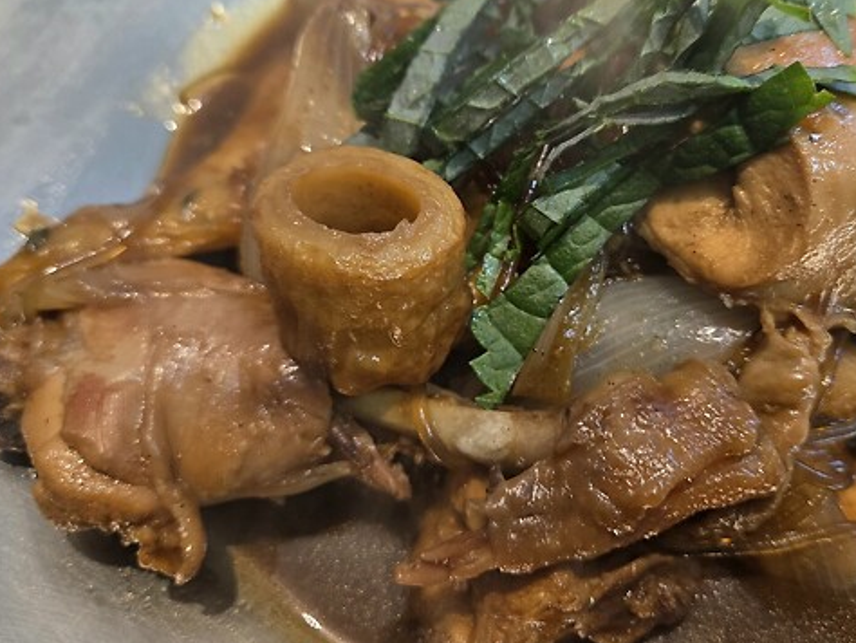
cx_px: 489
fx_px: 792
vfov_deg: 43.9
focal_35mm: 32
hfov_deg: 56.6
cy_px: 252
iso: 200
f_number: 1.8
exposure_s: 1/120
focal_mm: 5.4
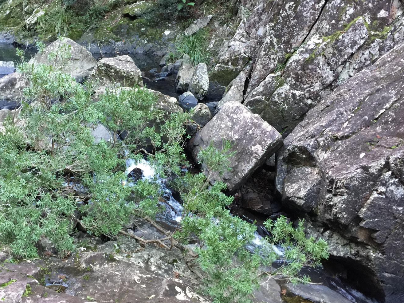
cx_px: 164
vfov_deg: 39.6
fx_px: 420
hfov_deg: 51.1
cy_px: 132
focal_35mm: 36
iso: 100
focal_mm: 4.15
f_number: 2.2
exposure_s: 1/10
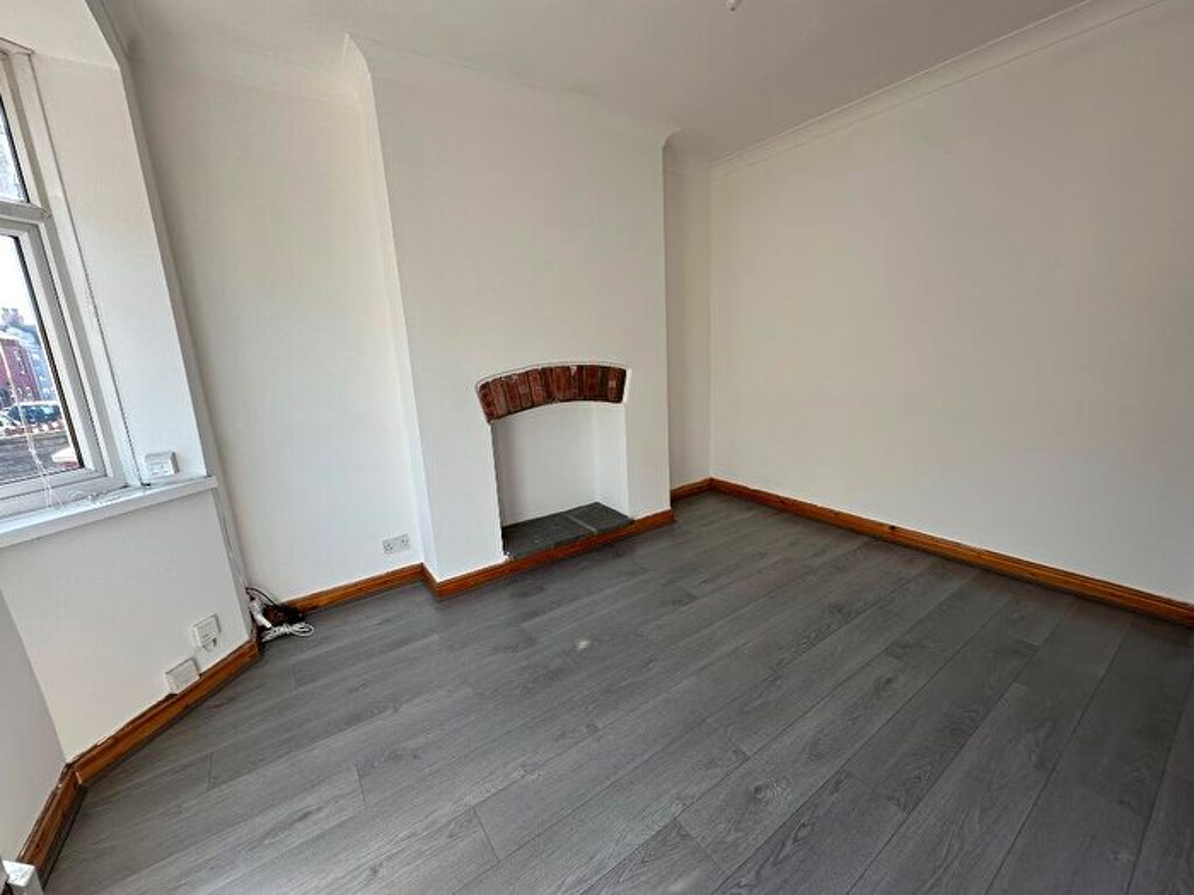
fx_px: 483
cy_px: 448
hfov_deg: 102.1
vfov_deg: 85.7
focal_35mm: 14
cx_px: 597
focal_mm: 2.22
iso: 40
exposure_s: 1/133
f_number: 2.2
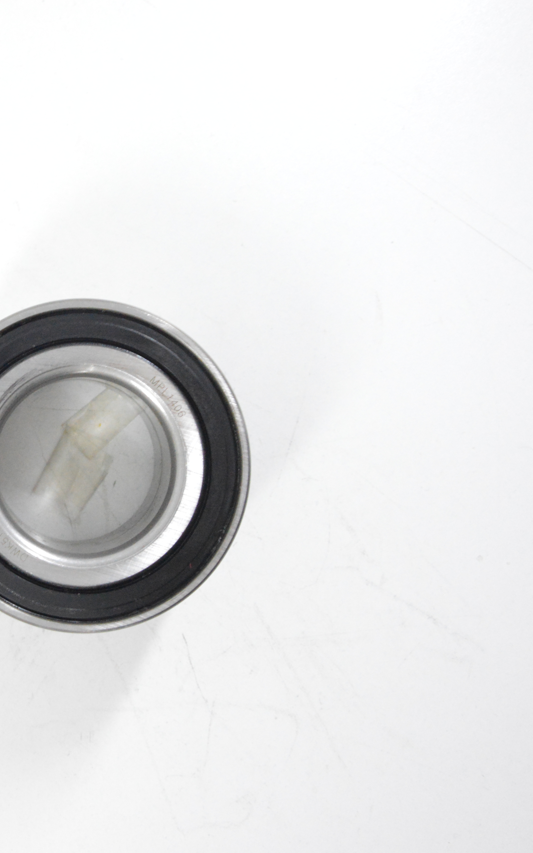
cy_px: 386
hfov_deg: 19.2
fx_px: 1511
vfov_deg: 31.5
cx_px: -53
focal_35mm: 65
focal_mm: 24
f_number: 7.1
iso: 3200
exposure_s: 1/100
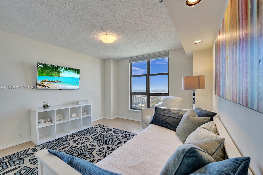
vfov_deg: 81.0
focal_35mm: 14
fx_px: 102
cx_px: 132
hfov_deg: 104.3
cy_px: 88
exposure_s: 1/500
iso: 1250
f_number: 5
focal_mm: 14
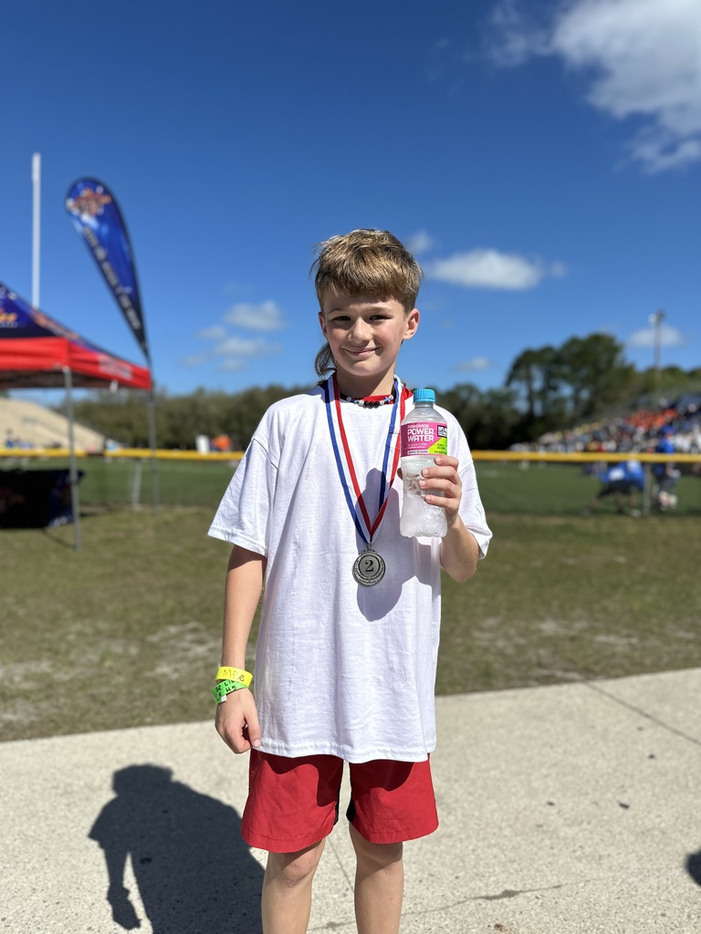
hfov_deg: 56.8
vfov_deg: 71.6
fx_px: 648
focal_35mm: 24
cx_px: 350
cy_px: 467
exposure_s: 1/9709
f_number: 1.78
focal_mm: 6.86
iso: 80
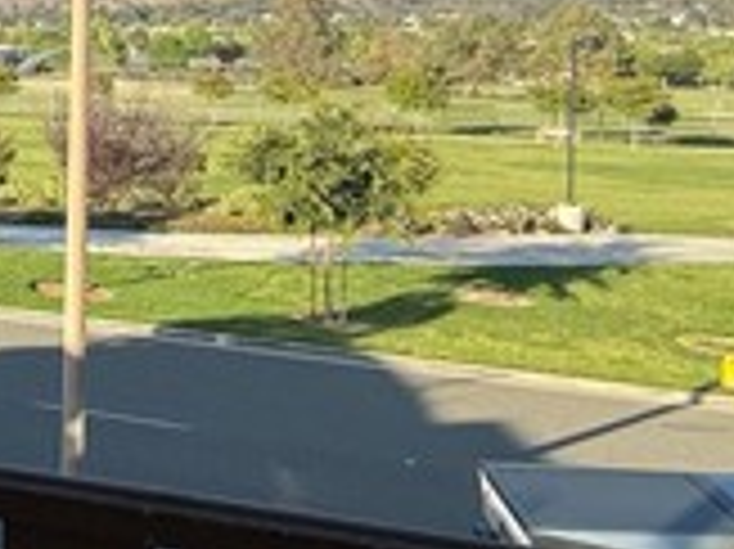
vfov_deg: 25.6
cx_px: -396
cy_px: 50
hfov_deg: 25.3
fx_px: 1165
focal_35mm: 55
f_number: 2.2
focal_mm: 2.22
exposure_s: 1/1167
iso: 50
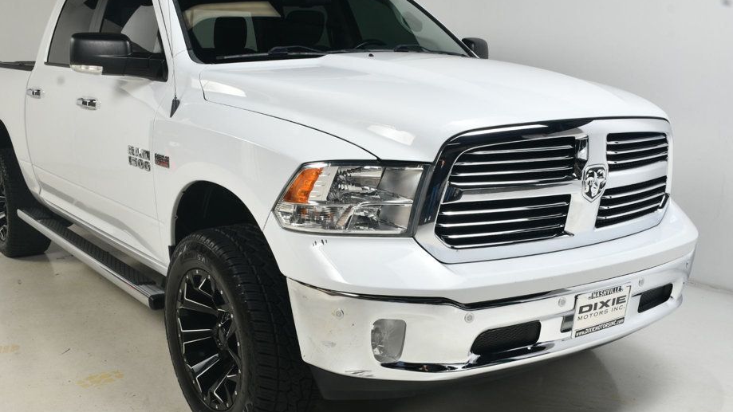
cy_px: 204
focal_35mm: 42
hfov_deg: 48.3
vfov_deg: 28.3
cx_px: 344
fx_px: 816
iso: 100
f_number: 13
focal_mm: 24
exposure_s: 1/160
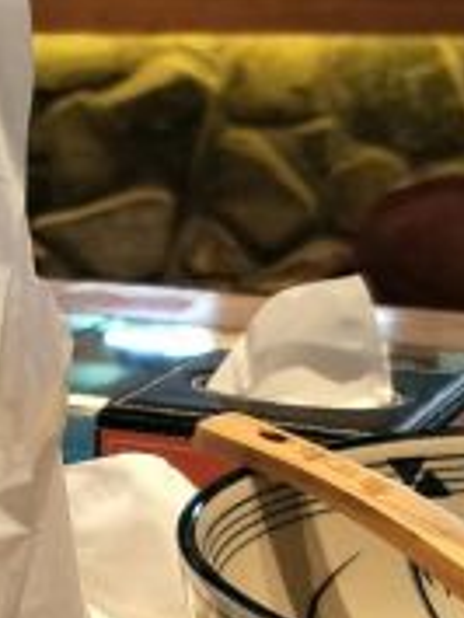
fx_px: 1553
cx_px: -232
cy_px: 402
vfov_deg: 22.4
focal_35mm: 87
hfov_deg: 15.6
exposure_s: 1/50
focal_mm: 3.79
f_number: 1.7
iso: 139
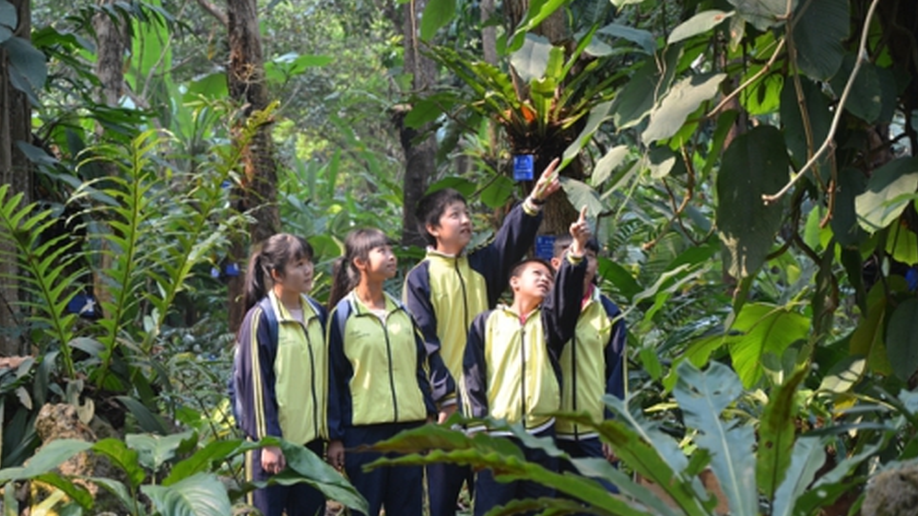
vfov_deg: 9.6
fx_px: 3067
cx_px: 459
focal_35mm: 126
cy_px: 268
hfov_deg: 17.0
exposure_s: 1/125
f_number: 5.3
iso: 400
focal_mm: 80
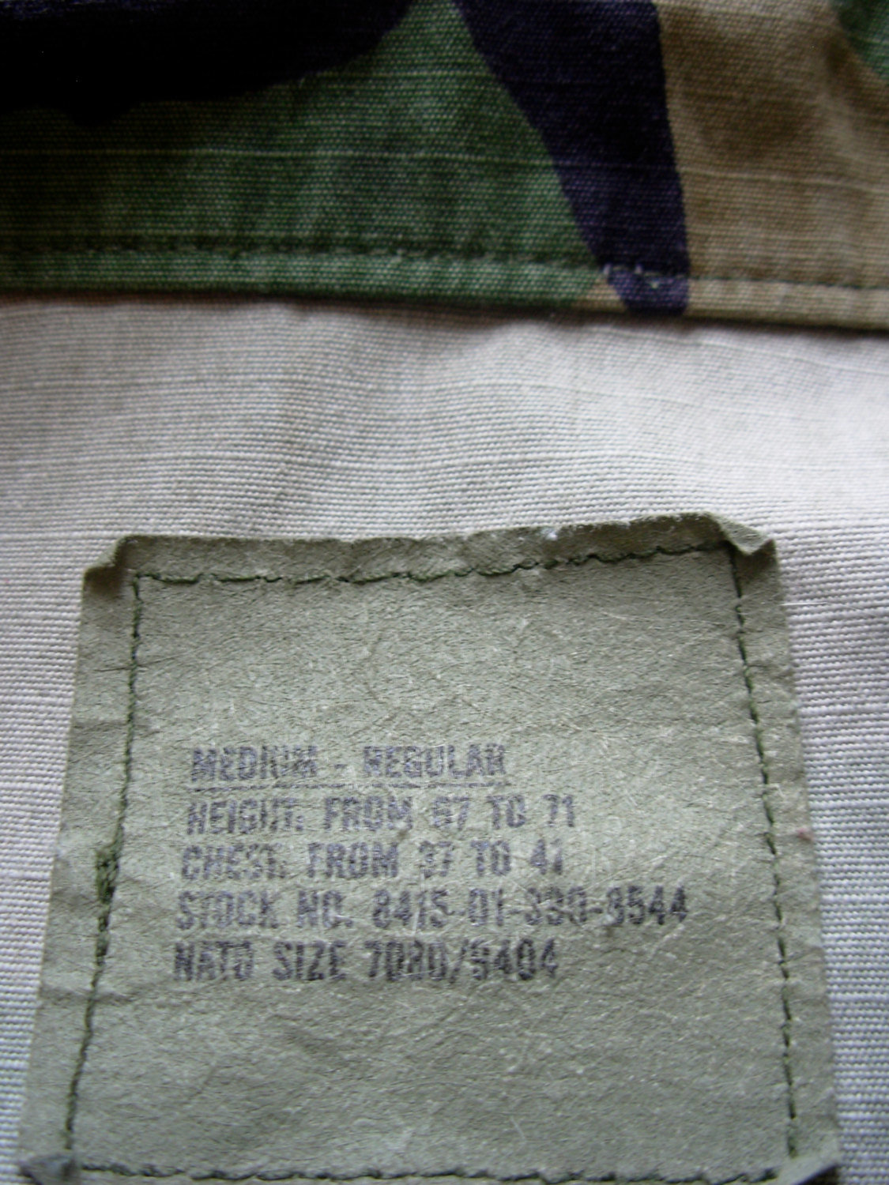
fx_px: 1301
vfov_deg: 49.0
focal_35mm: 38
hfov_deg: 37.7
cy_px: 592
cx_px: 444
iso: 50
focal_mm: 6.3
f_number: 2.9
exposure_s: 1/17.4
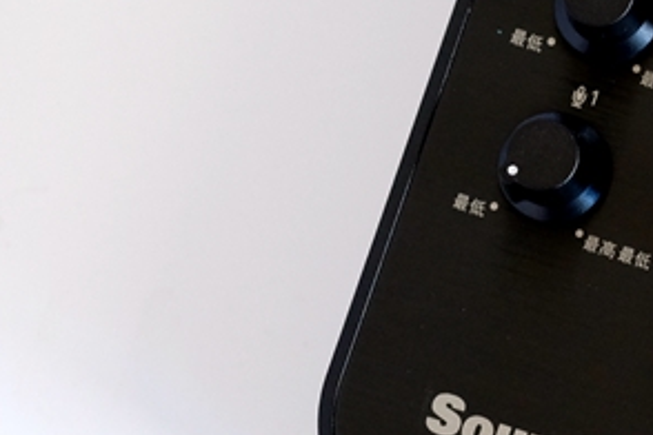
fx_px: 5550
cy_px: 148
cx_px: 1082
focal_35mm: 306
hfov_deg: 6.6
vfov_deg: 4.5
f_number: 4
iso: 1000
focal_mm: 60
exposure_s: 1/105
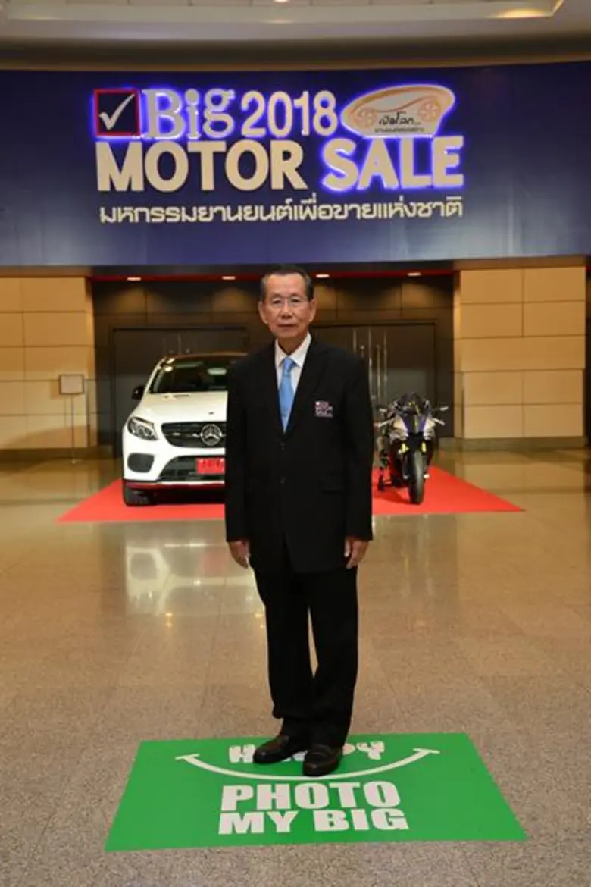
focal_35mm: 48
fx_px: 1182
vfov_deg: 41.1
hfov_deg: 28.1
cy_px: 444
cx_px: 296
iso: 1000
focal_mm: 48
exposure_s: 1/100
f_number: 5.6
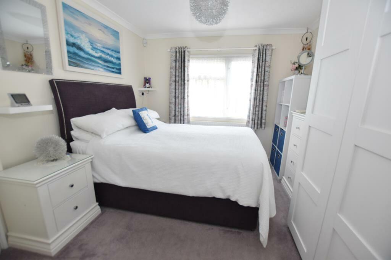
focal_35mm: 15
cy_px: 130
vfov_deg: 77.3
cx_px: 196
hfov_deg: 100.4
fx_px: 163
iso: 800
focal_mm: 10
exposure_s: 1/160
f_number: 3.5
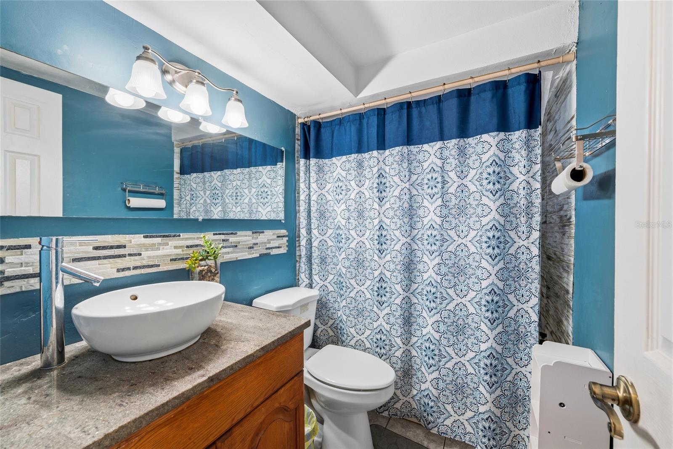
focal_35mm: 14
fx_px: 262
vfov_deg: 81.2
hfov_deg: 104.2
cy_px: 224
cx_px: 336
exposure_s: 1/250
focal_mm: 14
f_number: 6.3
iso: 250
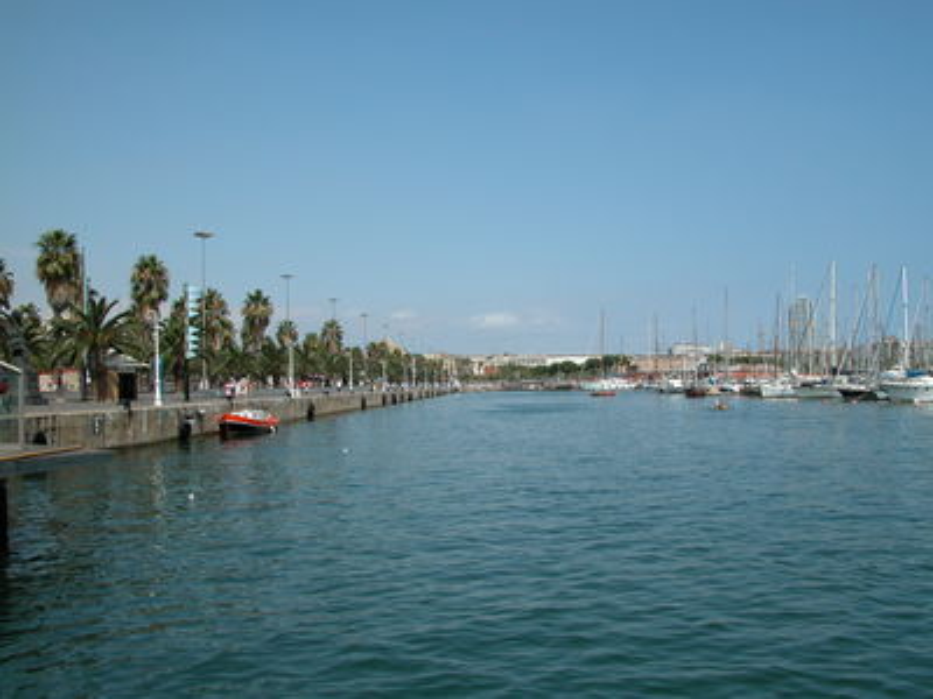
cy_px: 350
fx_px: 943
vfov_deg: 40.7
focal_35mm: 35
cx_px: 466
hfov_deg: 52.6
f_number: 6.3
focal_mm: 8.9
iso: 100
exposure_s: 1/532
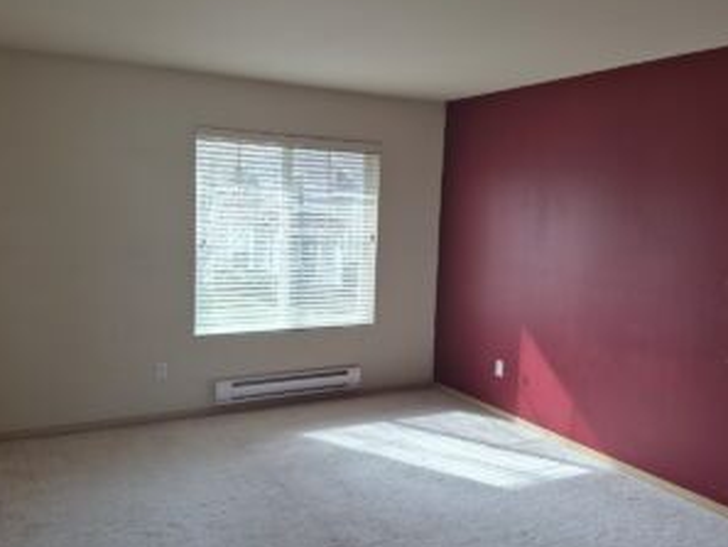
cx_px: 343
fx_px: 652
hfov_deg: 58.3
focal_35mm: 31
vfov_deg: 45.5
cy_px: 260
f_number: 1.8
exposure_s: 1/120
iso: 50
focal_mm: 5.4
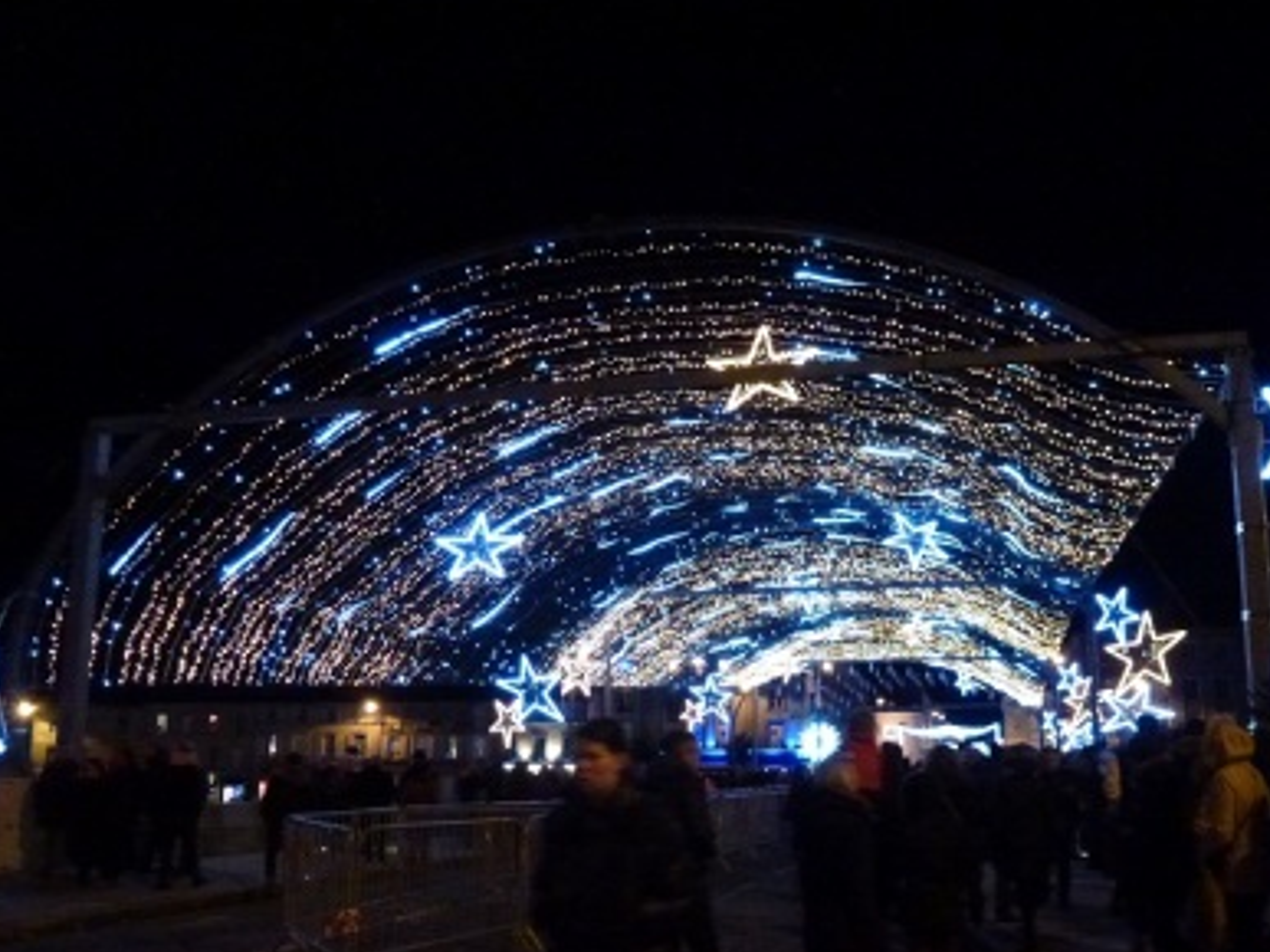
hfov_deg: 58.0
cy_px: 593
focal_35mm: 31
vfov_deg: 45.1
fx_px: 1137
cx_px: 755
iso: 800
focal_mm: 4.3
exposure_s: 1/20
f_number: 3.3
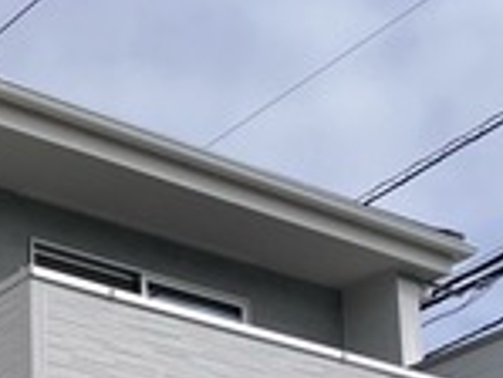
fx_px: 1745
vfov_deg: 11.2
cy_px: 749
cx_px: -74
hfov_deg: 15.9
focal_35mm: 120
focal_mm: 3.99
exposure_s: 1/3247
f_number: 1.8
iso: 20
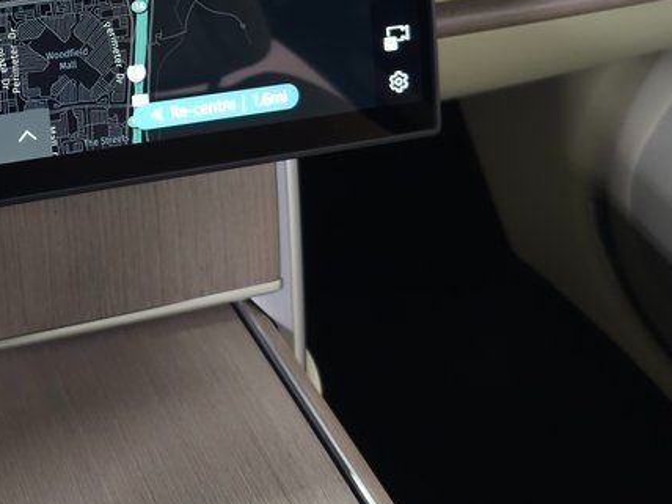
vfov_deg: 25.2
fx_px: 1068
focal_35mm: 55
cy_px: -3
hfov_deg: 32.1
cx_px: -8
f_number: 1.7
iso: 160
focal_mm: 6.3
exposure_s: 1/60
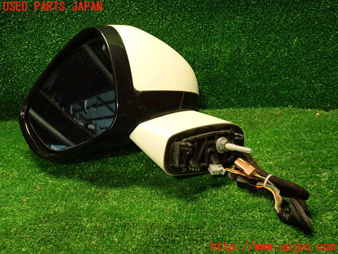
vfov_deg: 44.2
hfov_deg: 56.8
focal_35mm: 32
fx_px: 312
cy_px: 127
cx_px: 169
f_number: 2.4
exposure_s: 1/30
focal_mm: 5.79
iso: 400
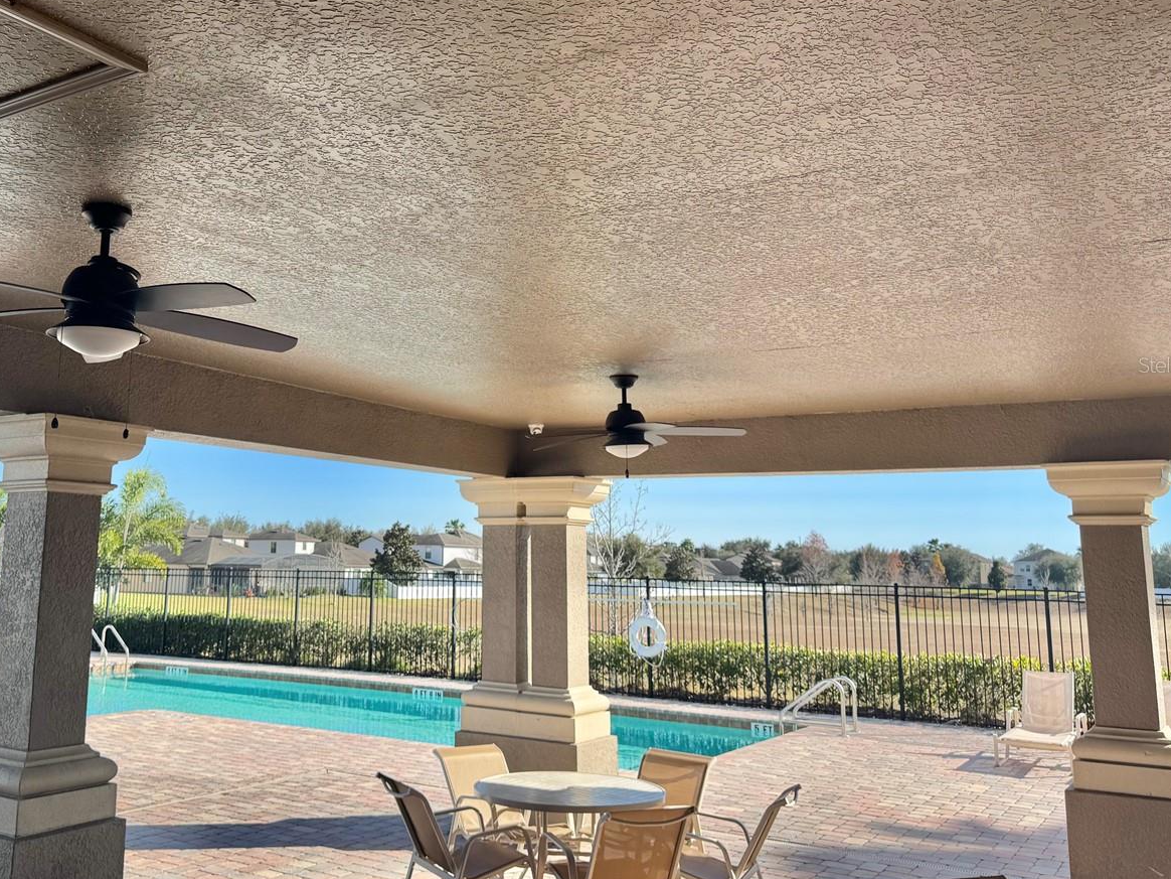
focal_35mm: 33
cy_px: 364
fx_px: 1116
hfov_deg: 54.6
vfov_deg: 42.8
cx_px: 429
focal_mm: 6.76
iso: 80
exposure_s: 1/1923
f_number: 1.78
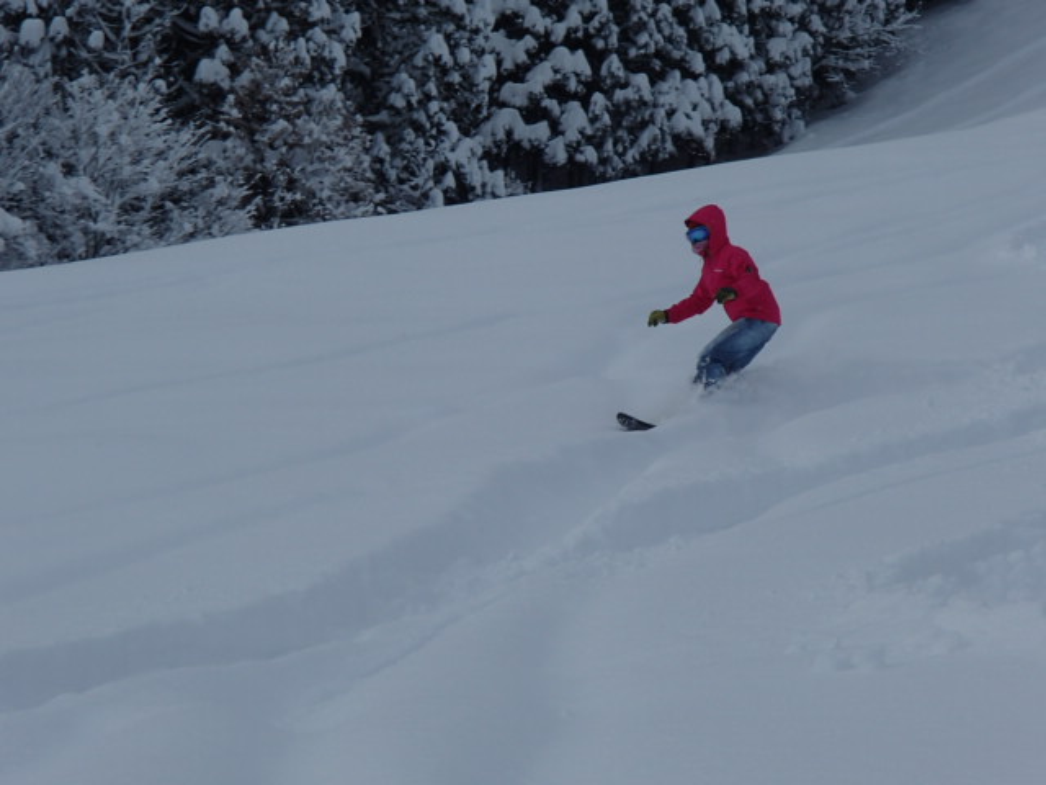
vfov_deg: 10.6
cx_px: 523
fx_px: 4230
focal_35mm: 140
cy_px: 392
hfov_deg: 14.1
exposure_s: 1/640
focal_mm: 25
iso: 100
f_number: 5.9
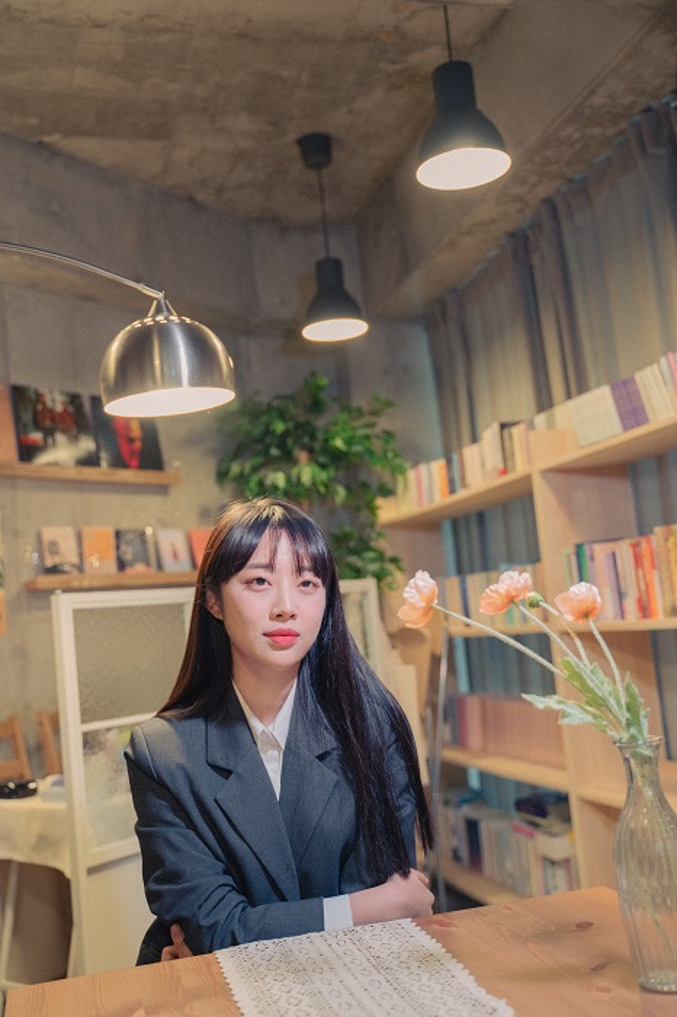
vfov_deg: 50.7
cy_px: 508
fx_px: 1073
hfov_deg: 35.0
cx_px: 338
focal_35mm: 38
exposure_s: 1/125
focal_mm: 38
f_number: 2.8
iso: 1600
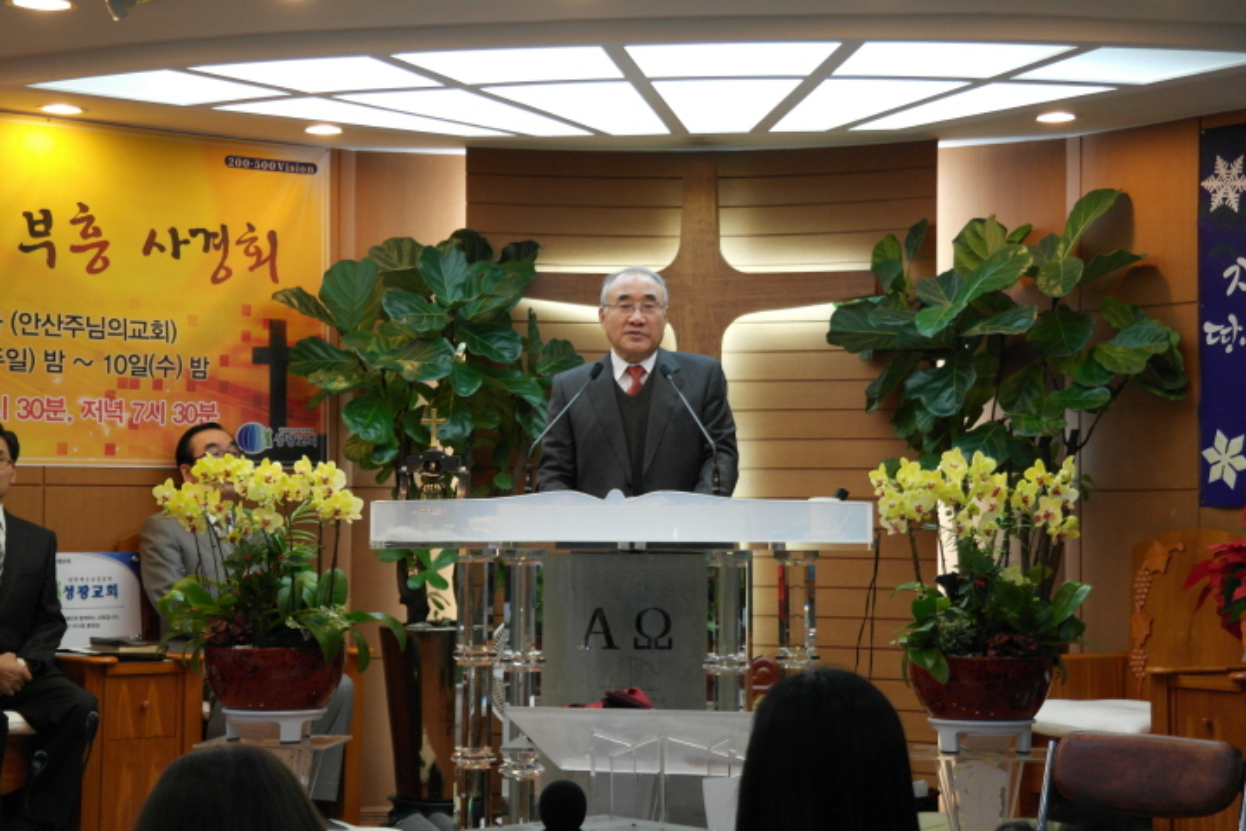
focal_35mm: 80
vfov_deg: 17.1
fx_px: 2769
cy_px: 416
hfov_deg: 25.4
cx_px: 623
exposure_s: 1/80
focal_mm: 52
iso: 800
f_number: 5.6
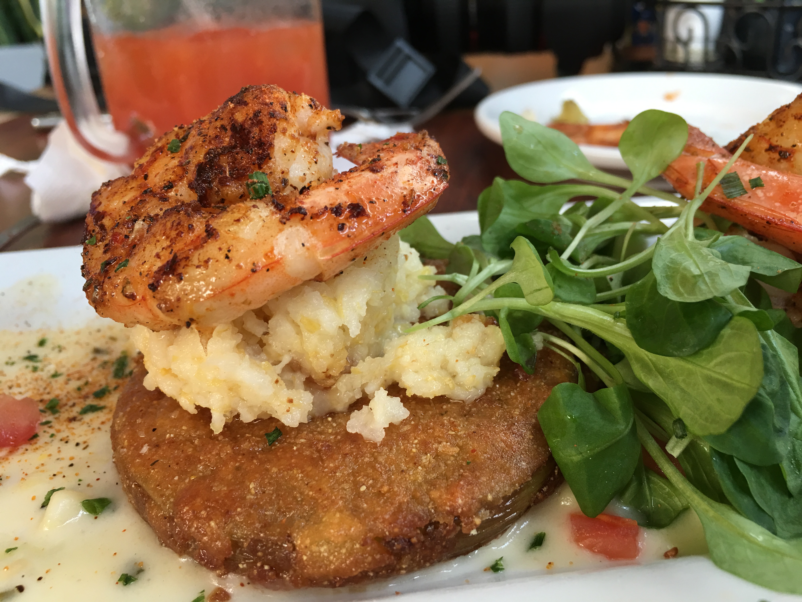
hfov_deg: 61.7
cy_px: 301
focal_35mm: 29
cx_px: 401
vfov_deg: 48.2
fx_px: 672
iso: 25
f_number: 2.2
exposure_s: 1/15
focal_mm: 4.15
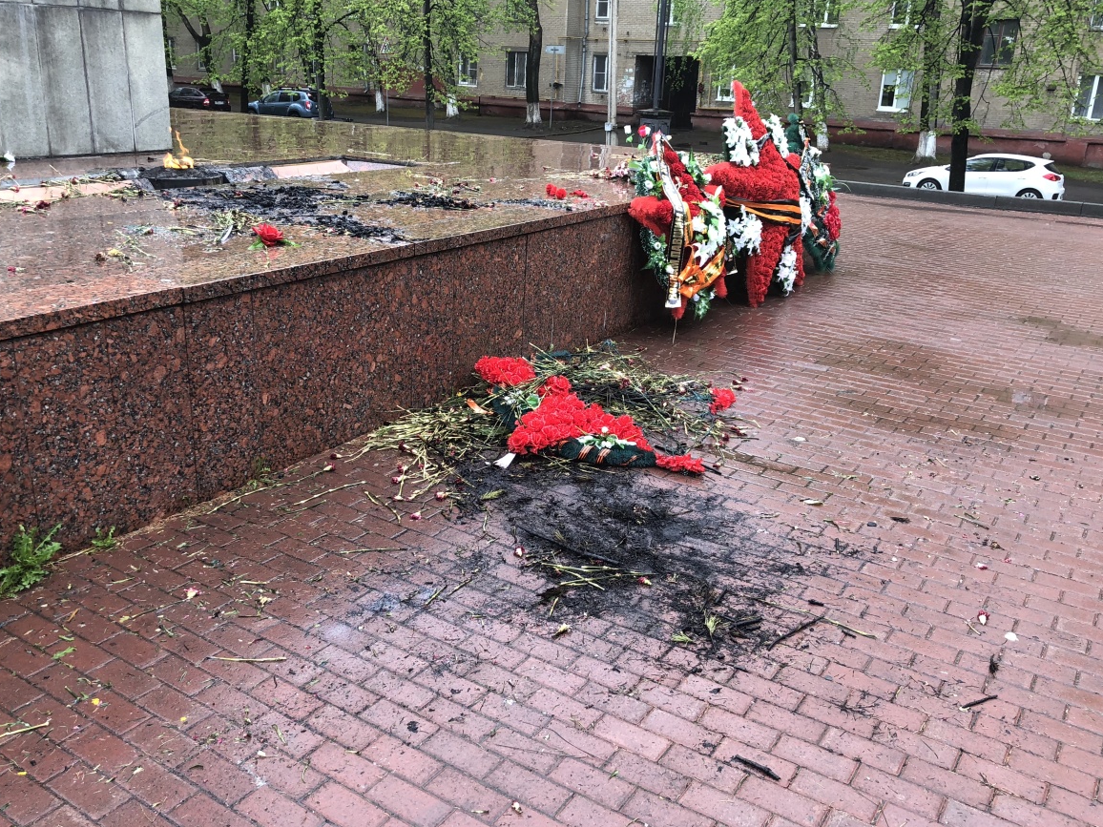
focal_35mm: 31
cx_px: 535
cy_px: 401
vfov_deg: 45.4
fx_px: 988
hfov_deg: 58.3
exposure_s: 1/120
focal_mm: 4
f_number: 1.8
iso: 32
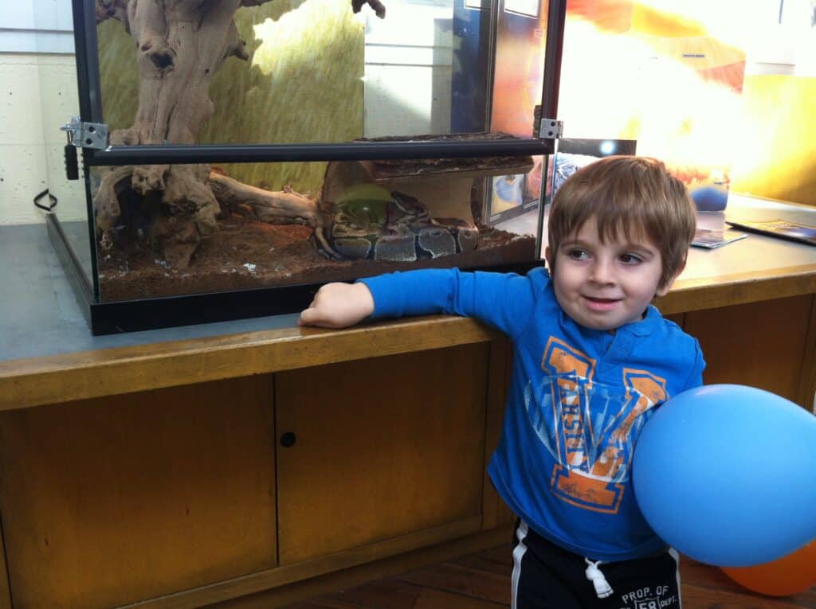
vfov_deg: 40.6
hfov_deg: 52.7
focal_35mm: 35
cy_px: 304
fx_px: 824
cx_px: 408
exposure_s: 1/27
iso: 80
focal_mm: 3.85
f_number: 2.8
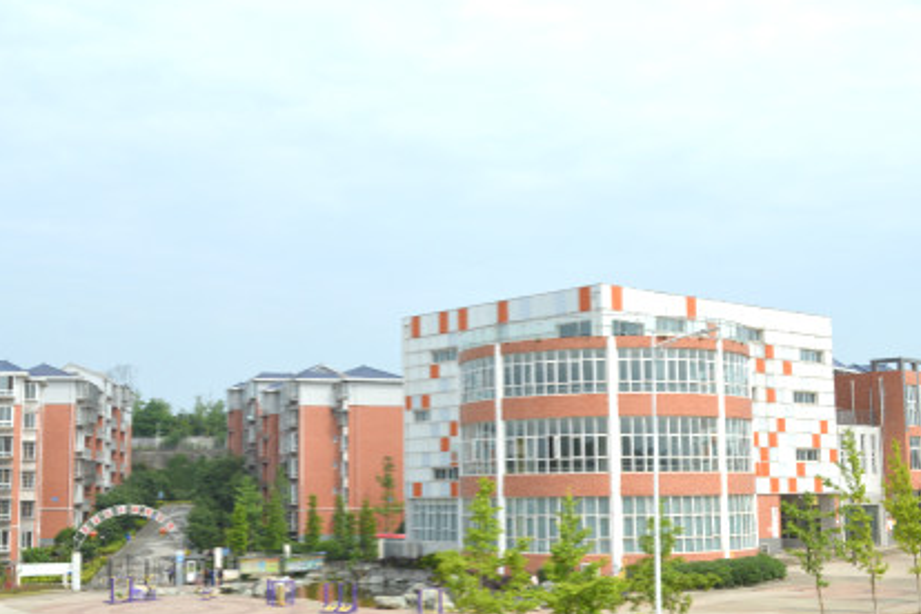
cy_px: 320
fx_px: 1202
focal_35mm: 47
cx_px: 409
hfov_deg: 41.9
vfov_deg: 28.6
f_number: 8
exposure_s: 1/250
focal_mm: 26
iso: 100
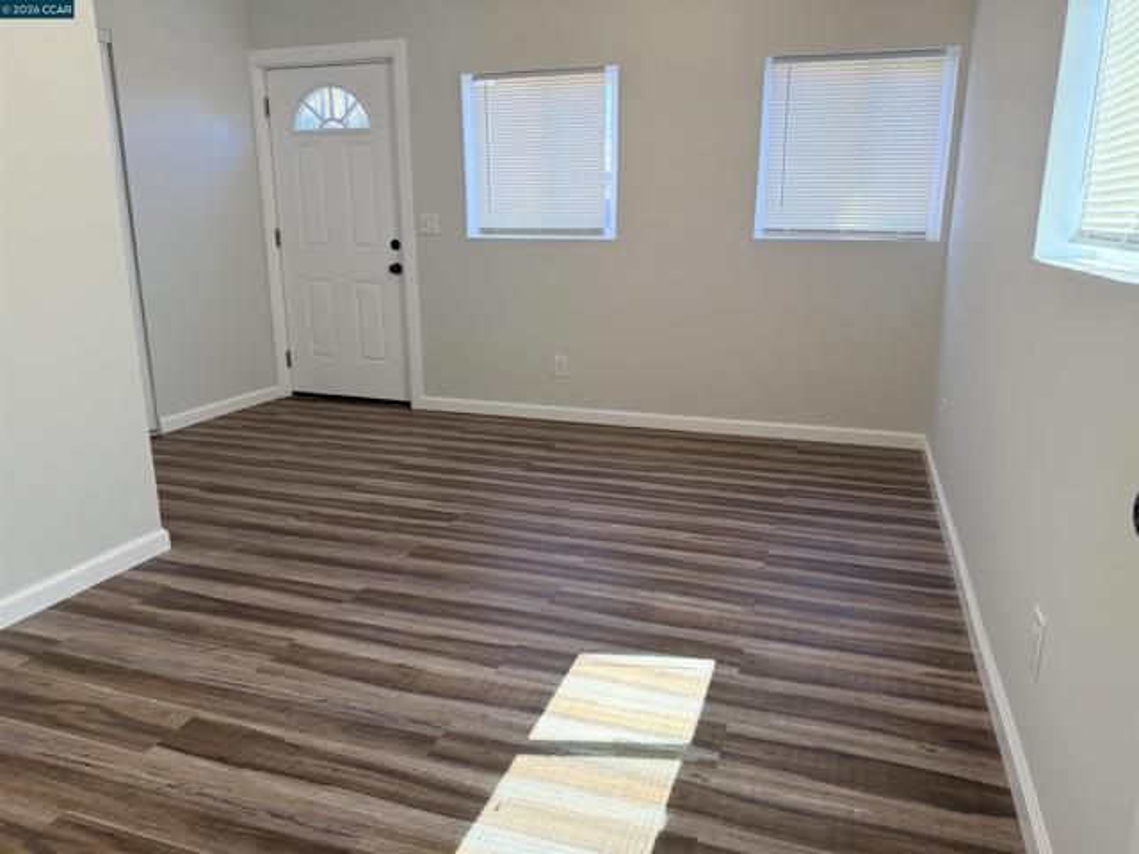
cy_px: 427
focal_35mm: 24
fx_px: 790
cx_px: 570
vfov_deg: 56.8
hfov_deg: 71.6
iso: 160
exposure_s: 1/199
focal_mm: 6.76
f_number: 1.78
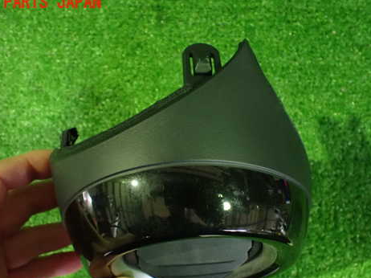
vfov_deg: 36.6
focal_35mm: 39
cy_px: 174
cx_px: 196
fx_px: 418
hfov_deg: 47.9
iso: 1250
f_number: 2.3
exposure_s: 1/30
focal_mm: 5.4
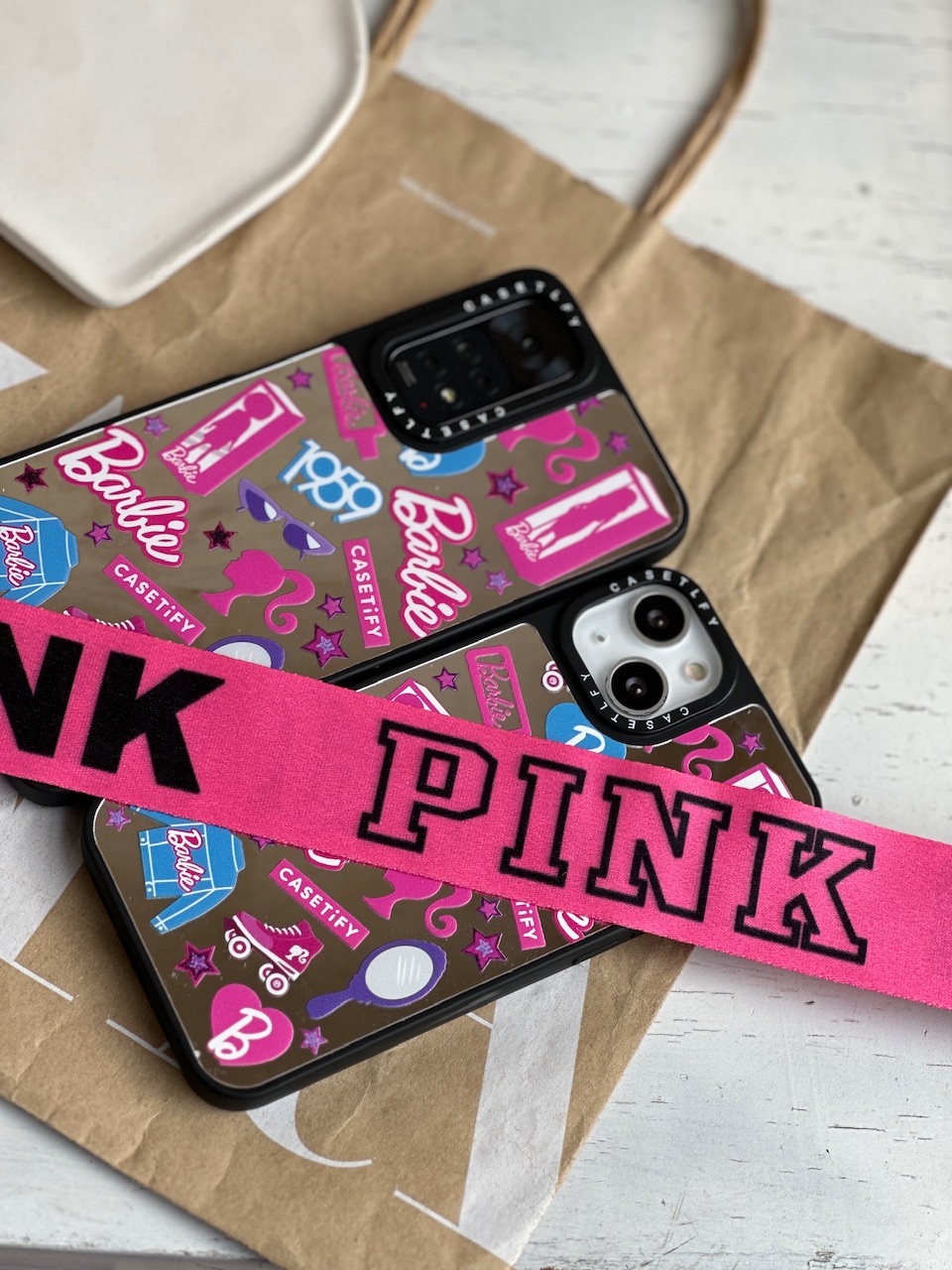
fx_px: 2824
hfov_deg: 19.1
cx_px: 476
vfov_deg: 25.3
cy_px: 635
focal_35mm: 77
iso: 25
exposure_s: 1/121
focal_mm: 9
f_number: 2.8
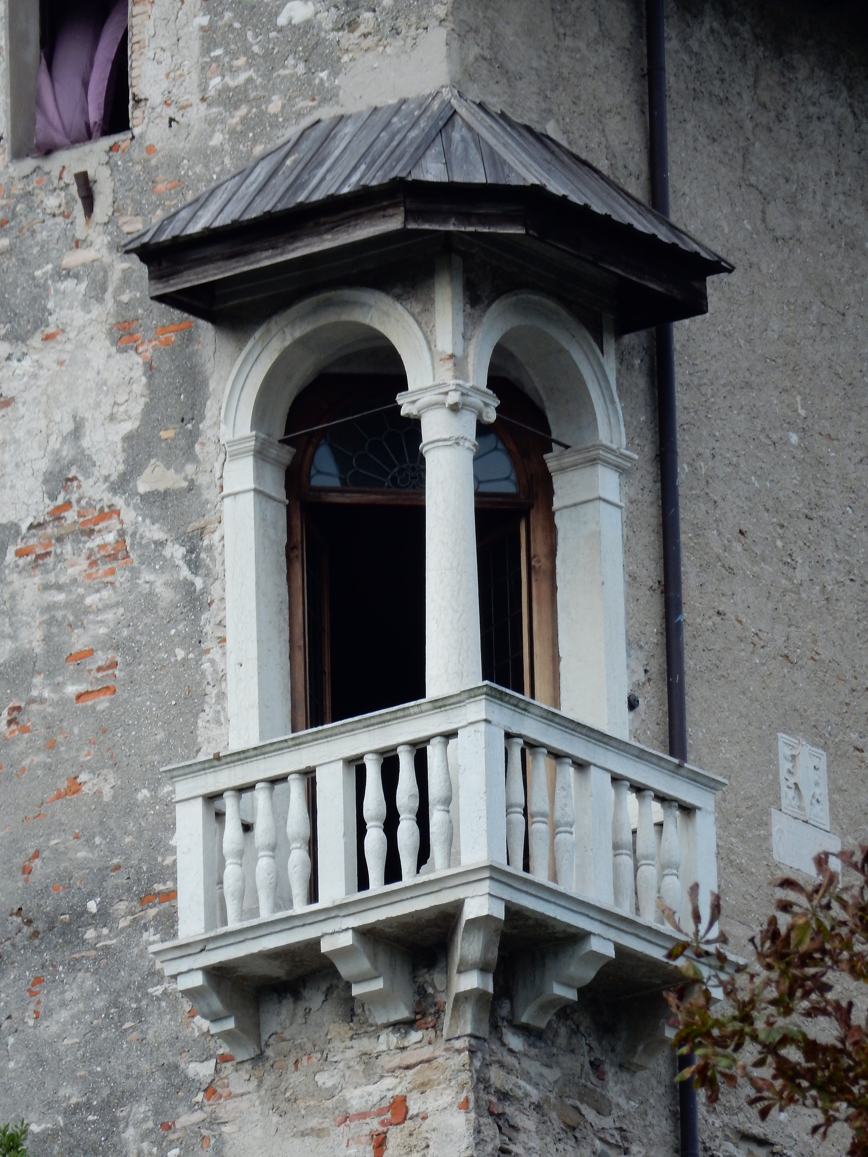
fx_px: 21030
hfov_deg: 2.4
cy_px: 578
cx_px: 434
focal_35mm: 629
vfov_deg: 3.2
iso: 140
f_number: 6.4
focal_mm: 112.2
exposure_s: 1/160
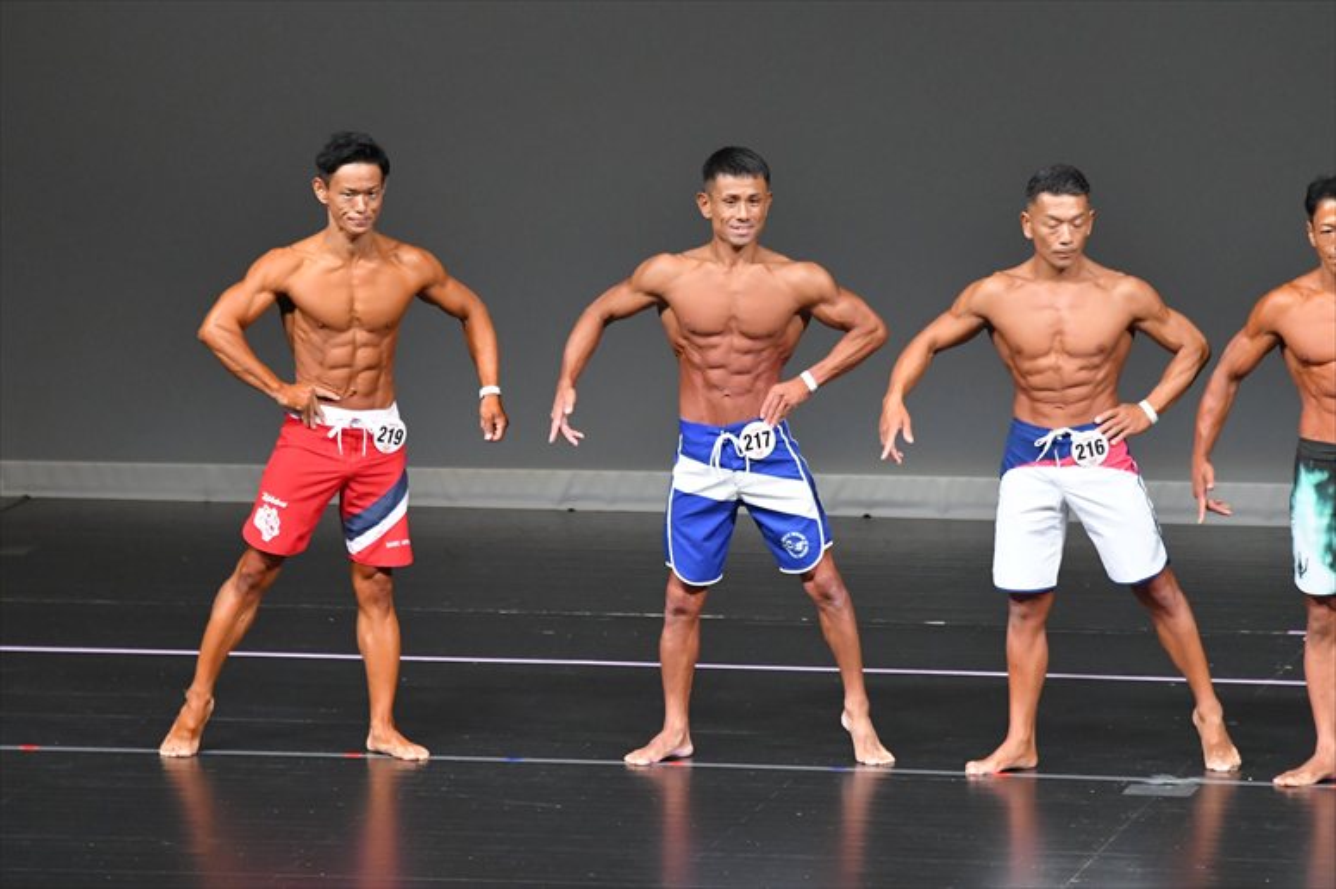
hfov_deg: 7.2
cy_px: 444
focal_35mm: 285
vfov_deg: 4.8
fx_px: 10572
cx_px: 668
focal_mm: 190
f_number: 5.6
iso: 5000
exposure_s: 1/400
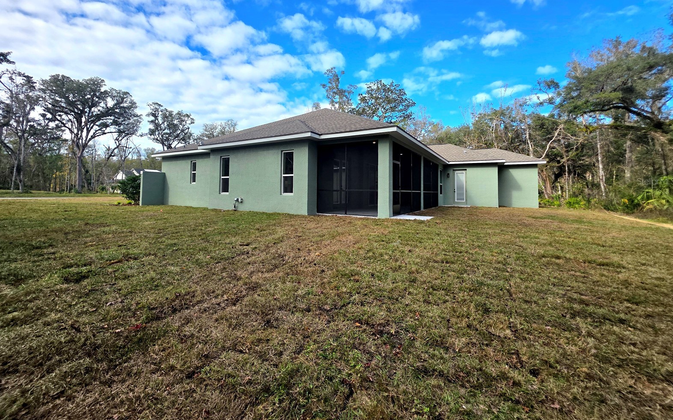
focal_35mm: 14
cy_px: 181
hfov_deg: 105.3
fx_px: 257
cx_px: 335
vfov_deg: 78.2
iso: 40
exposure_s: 1/1429
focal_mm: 2.2
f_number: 1.9
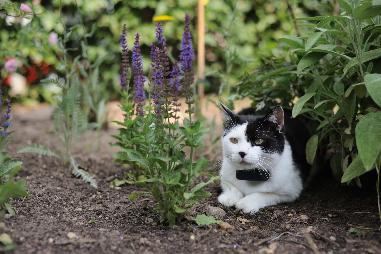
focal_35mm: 50
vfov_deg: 27.0
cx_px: 190
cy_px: 127
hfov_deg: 39.6
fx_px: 529
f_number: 2.8
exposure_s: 1/2000
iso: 400
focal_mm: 50
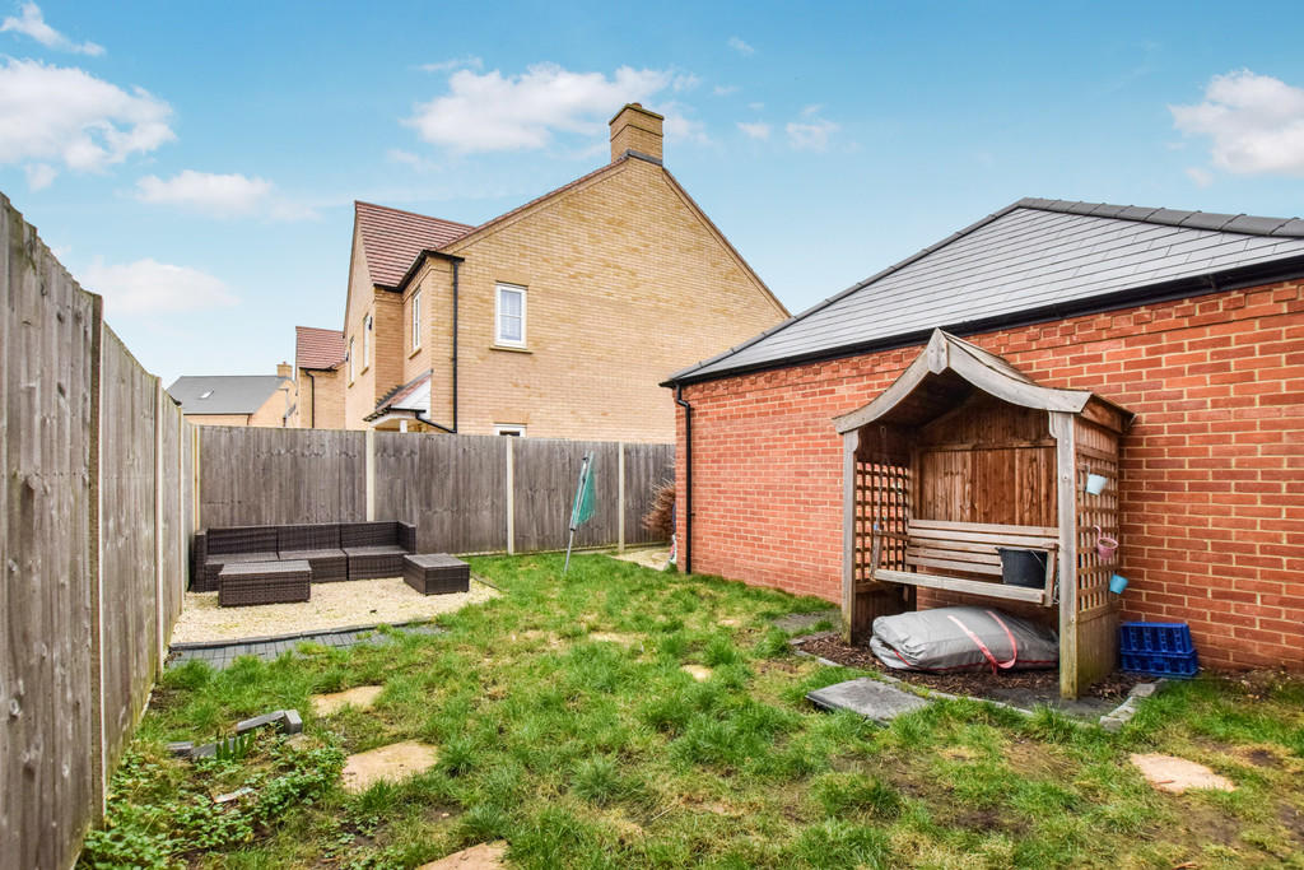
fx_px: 543
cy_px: 435
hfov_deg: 100.4
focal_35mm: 15
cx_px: 652
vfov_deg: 77.3
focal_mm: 10
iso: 800
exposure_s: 1/125
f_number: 8
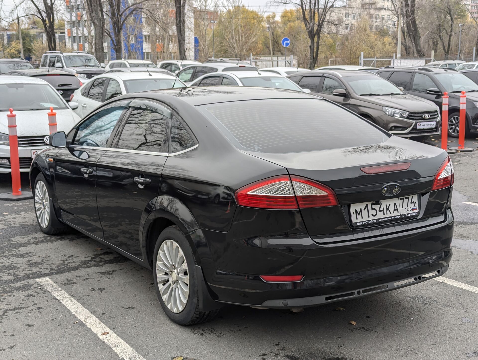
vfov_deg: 30.3
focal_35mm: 48
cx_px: 239
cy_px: 180
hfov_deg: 39.6
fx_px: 664
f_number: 1.85
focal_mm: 6.81
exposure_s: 1/291
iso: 41
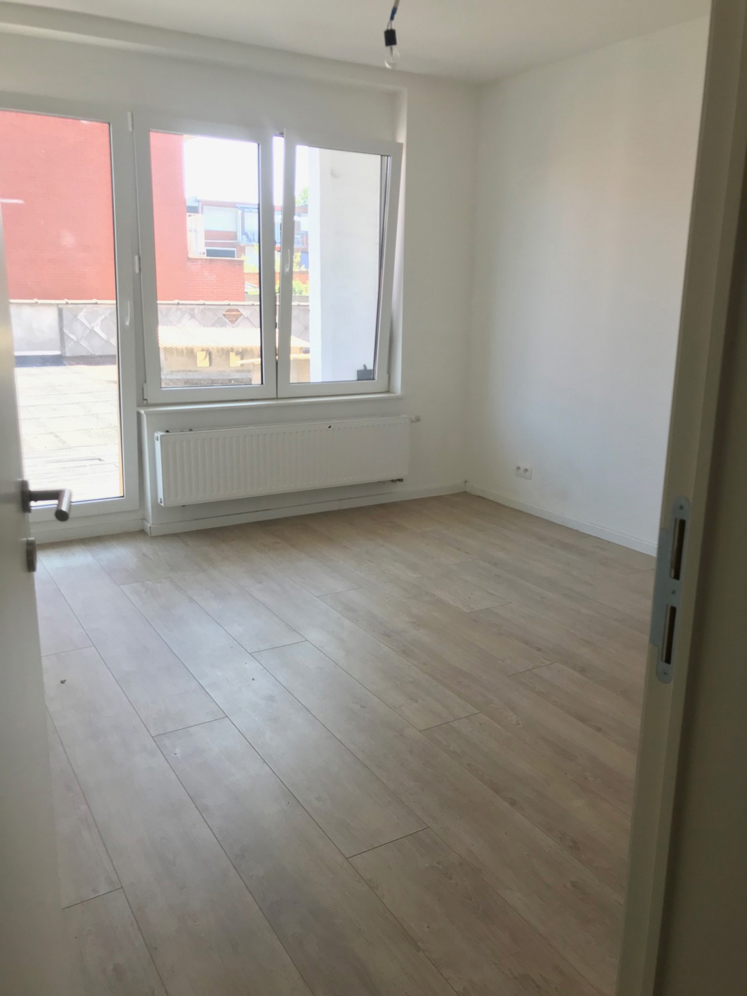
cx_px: 374
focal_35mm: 28
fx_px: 806
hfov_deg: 49.7
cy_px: 498
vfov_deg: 63.4
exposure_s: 1/99
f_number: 1.8
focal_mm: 3.99
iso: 32
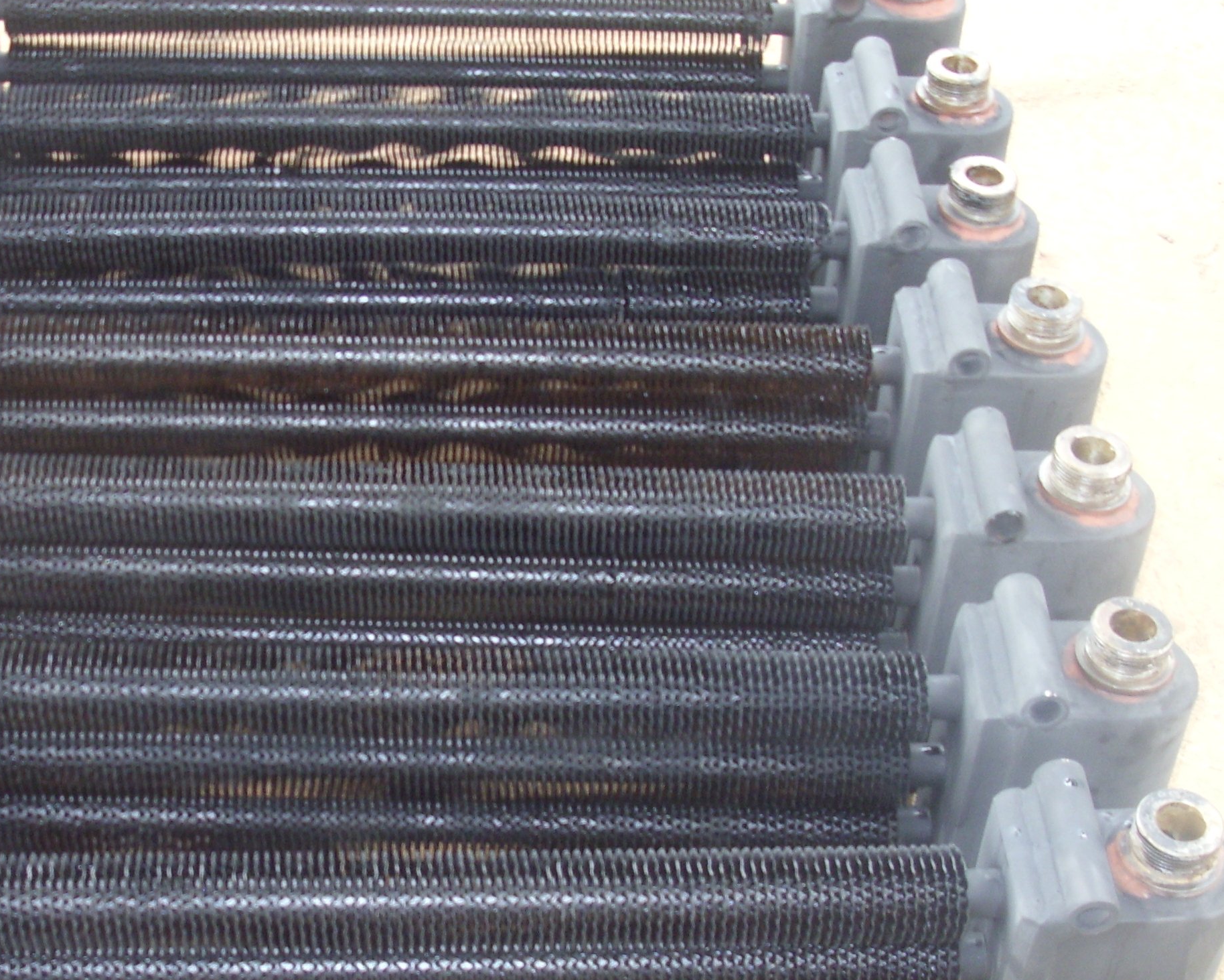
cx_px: 368
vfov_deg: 20.6
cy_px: 652
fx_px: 2681
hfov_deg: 25.5
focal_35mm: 74
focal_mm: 6.3
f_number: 2.8
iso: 100
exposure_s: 1/30
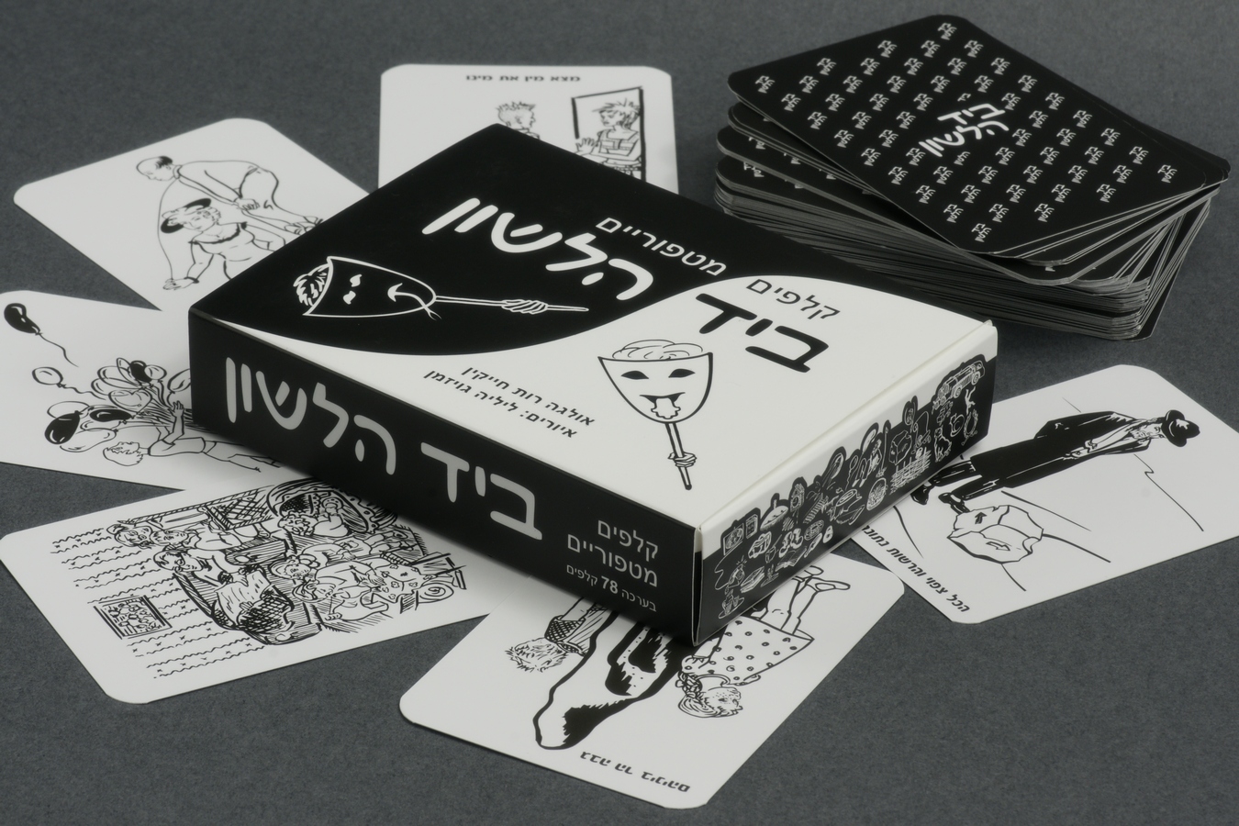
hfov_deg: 13.7
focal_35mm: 150
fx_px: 5162
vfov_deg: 9.1
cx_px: 620
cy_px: 413
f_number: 16
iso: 200
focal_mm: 100
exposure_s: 1/200
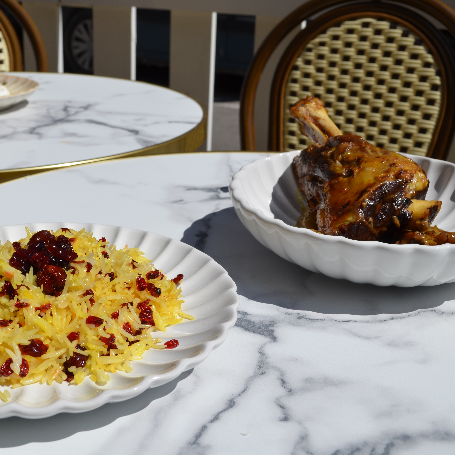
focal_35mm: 50
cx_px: 180
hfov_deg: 33.9
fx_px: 744
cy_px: 228
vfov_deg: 34.0
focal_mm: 26
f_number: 9
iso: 100
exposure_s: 1/400
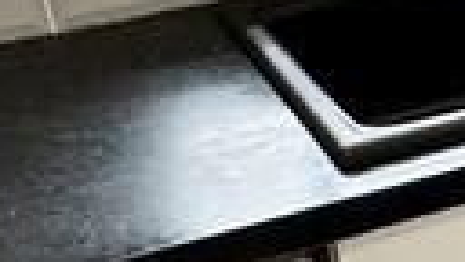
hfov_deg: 13.6
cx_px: 1061
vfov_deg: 9.9
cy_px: 69
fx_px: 1504
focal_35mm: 122
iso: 160
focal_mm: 2.22
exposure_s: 1/100
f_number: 2.2
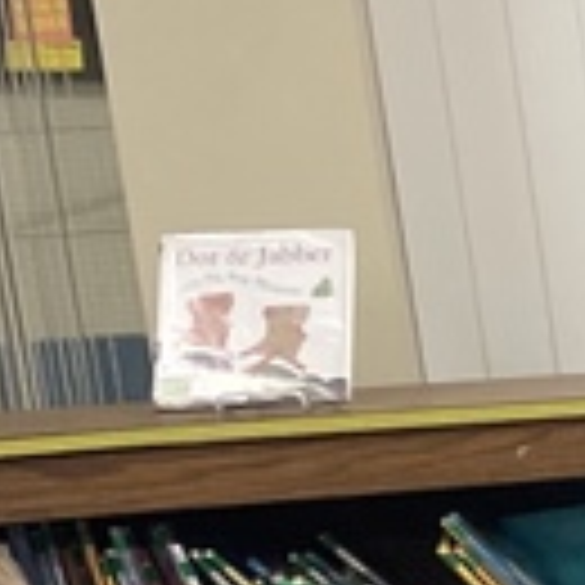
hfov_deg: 7.3
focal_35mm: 181
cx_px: 2277
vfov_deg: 9.5
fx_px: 3461
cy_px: 806
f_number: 1.6
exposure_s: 1/121
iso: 125
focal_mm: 4.2
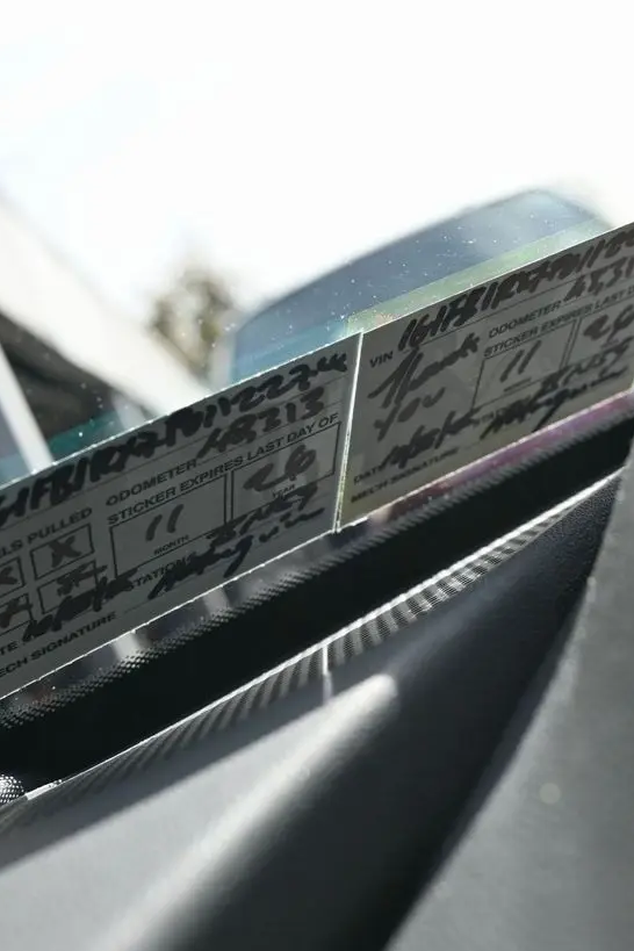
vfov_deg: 42.7
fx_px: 1213
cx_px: 332
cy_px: 527
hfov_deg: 29.3
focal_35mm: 46
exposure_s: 1/250
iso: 100
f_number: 5.6
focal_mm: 24.5
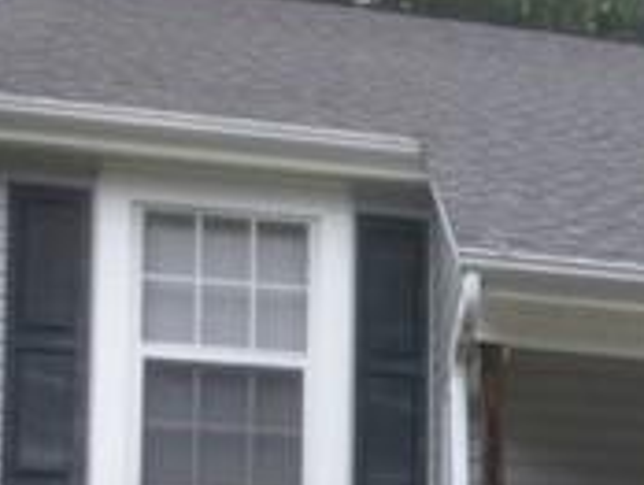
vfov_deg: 12.4
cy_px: 733
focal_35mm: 114
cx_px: 1110
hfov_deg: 15.2
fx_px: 2124
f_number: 2.4
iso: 25
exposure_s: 1/691
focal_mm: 3.3
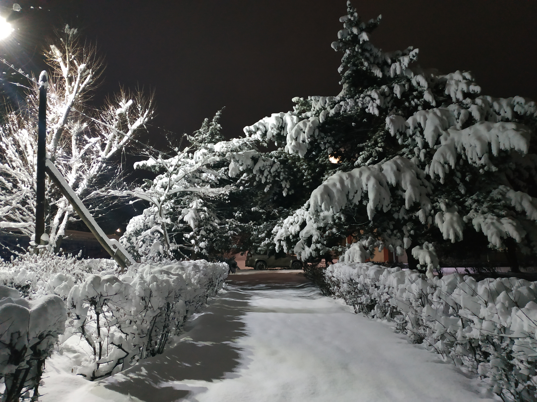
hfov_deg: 71.6
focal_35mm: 24
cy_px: 201
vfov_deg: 56.8
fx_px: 372
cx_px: 268
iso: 1000
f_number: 1.9
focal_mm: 3.94
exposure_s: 1/20
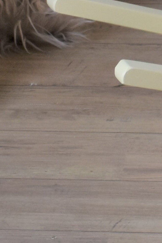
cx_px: 322
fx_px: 4374
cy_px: -175
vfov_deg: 3.2
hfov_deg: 2.1
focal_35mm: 648
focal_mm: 70
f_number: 4.5
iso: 560
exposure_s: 1/125
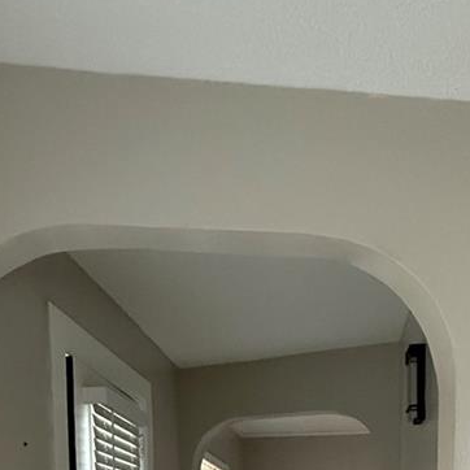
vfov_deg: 32.9
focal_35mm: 41
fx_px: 630
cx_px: 266
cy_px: 576
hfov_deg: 40.8
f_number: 2.2
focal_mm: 2.22
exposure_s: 1/60
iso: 800
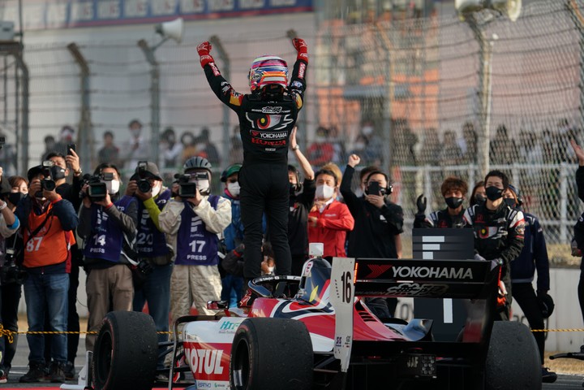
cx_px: 292
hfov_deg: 5.1
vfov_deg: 3.4
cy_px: 195
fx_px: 6602
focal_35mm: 407
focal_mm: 407
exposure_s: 1/500
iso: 200
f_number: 6.3
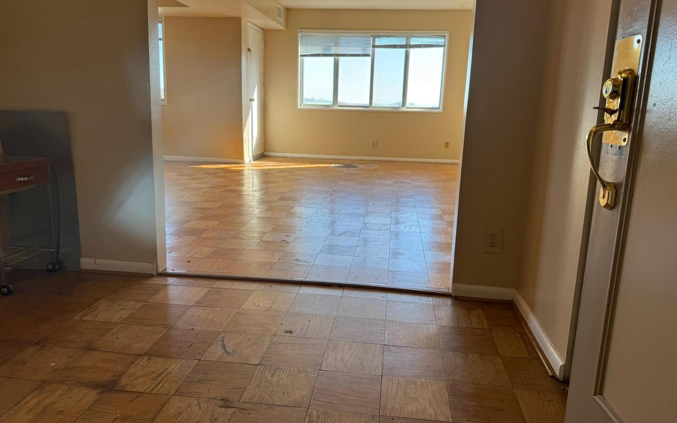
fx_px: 480
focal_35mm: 26
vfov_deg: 47.6
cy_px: 197
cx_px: 335
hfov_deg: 70.4
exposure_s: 1/181
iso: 80
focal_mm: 6.76
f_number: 1.78
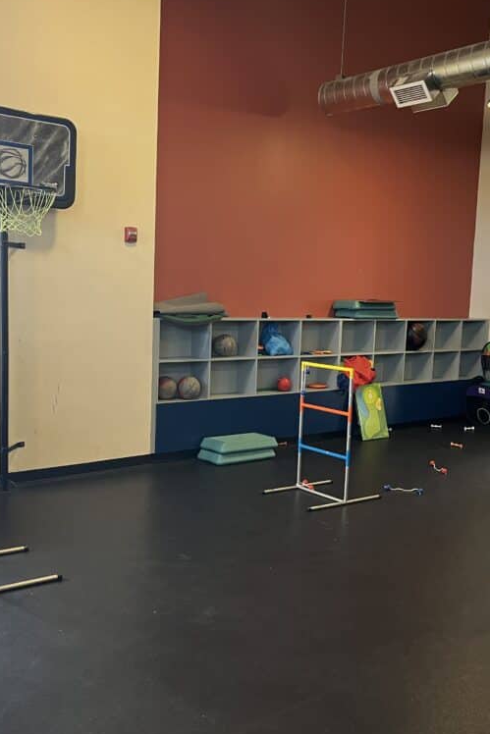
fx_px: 755
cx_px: 184
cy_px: 363
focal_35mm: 37
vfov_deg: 51.9
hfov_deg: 35.8
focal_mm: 5.1
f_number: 1.6
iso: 125
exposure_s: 1/91
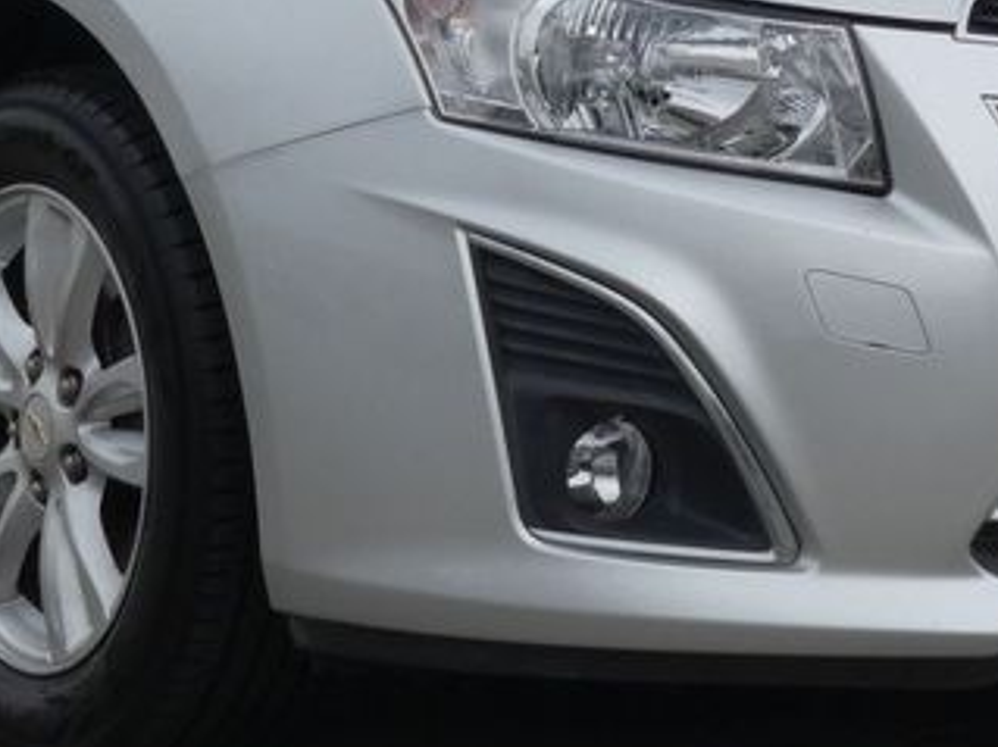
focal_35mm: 273
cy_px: -106
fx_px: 7868
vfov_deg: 5.4
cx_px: 394
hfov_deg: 7.3
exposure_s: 1/250
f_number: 5.6
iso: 80
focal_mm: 15.2
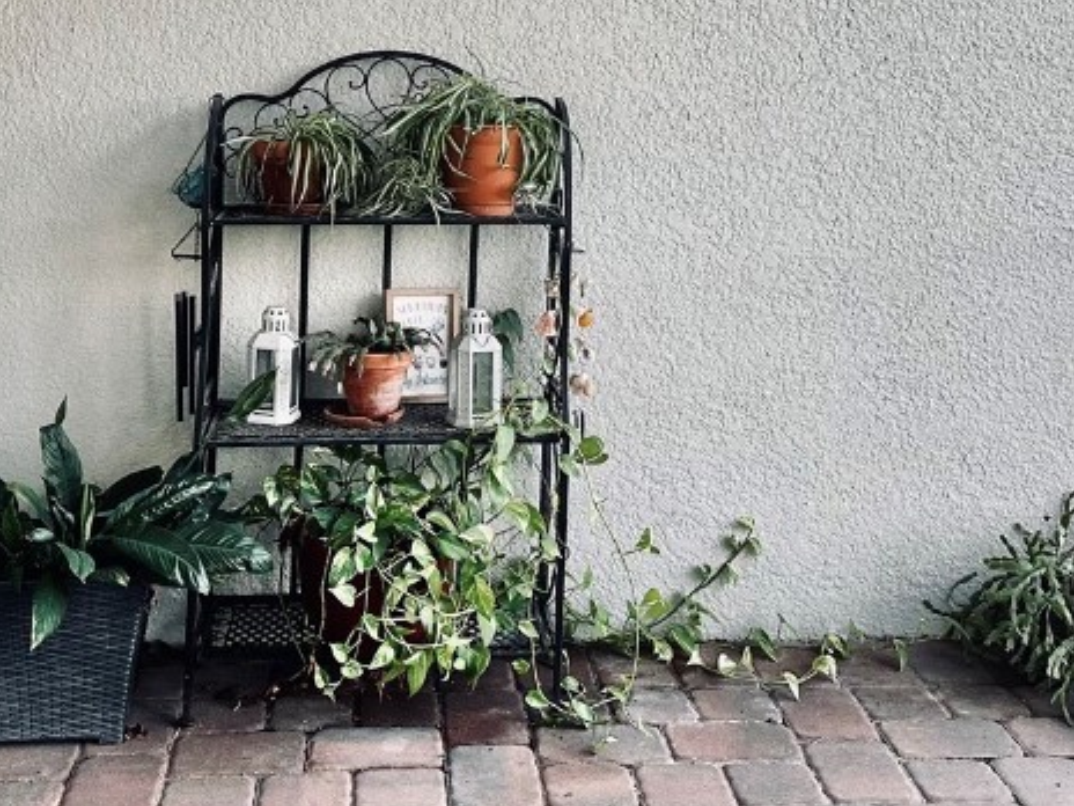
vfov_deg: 26.9
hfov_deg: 36.2
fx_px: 1644
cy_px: 141
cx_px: 495
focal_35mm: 53
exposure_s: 1/120
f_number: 1.78
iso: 160
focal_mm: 6.86
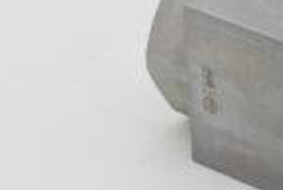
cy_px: 6
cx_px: 343
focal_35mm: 283
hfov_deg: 7.2
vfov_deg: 4.9
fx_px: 2229
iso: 1600
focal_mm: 46
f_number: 8
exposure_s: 1/1600
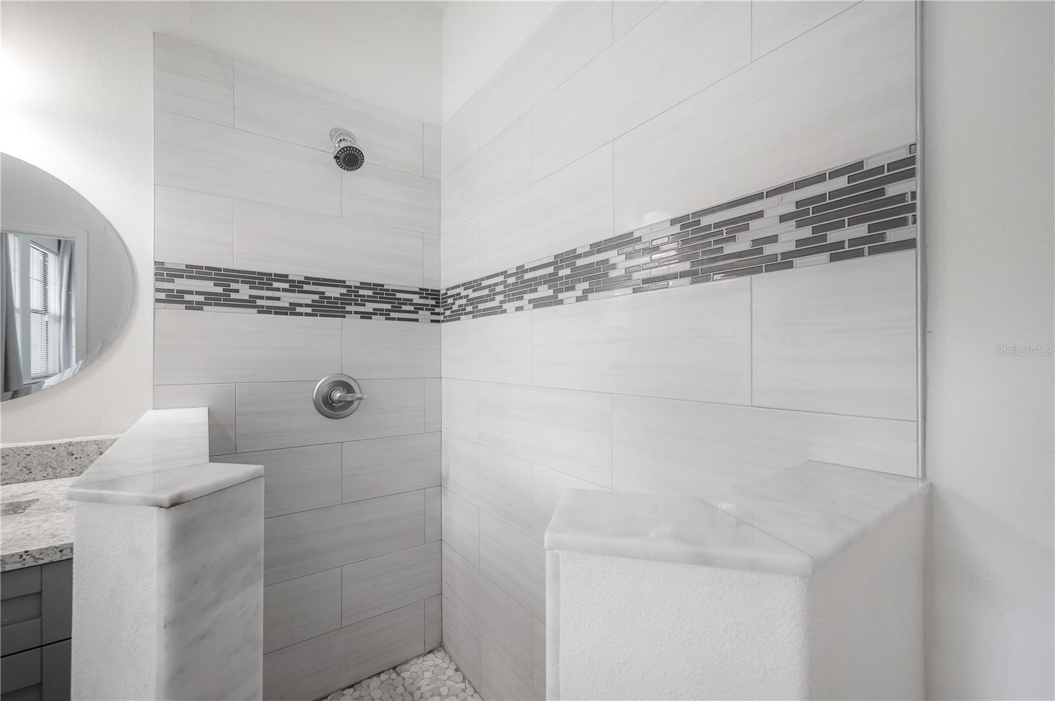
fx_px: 410
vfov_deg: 81.1
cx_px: 528
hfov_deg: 104.3
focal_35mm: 14
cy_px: 350
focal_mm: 14
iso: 320
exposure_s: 1/2.5
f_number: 9
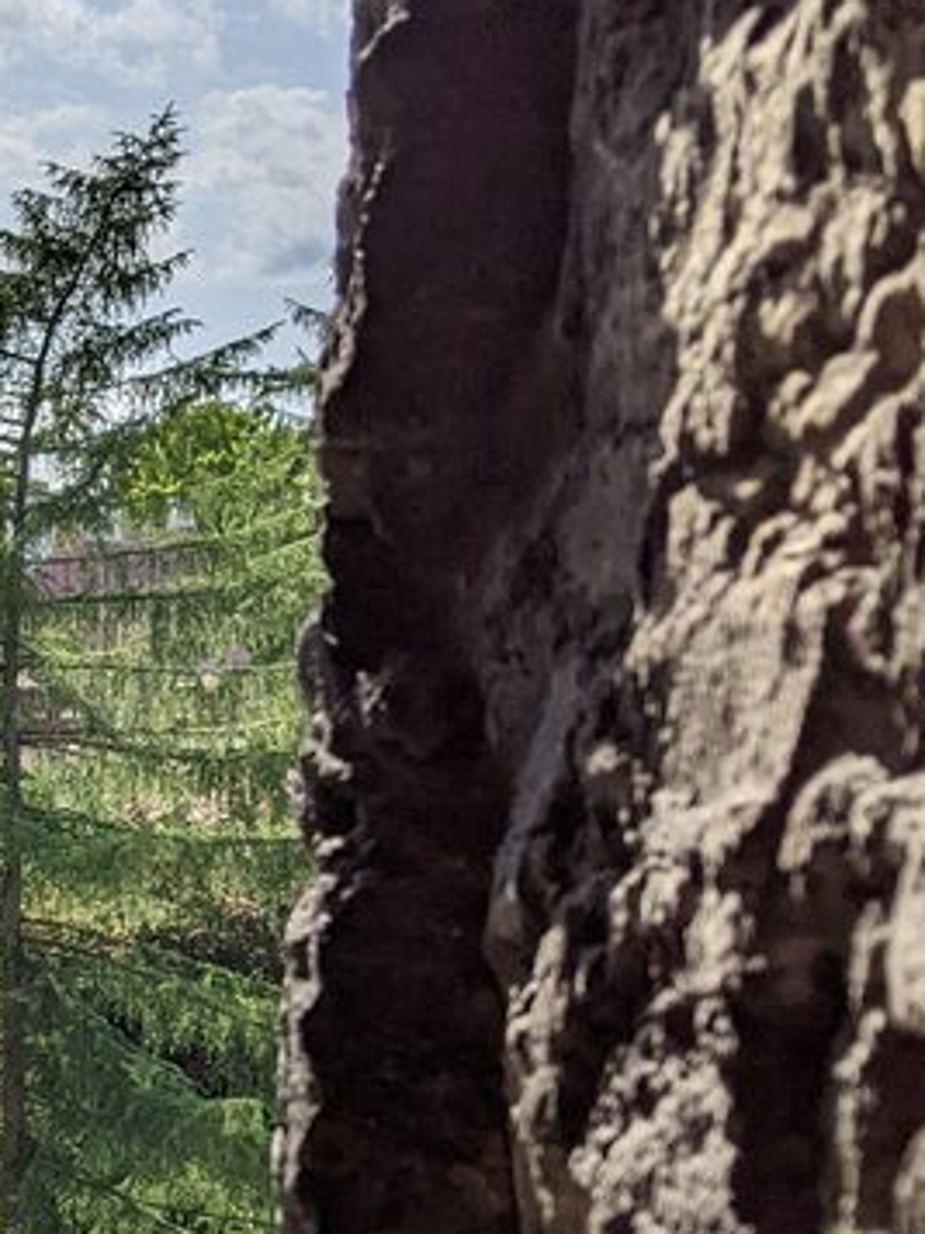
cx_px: -294
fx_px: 2886
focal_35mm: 81
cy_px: 941
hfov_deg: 17.1
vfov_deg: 23.8
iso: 67
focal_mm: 4.44
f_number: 1.8
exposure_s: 1/11765
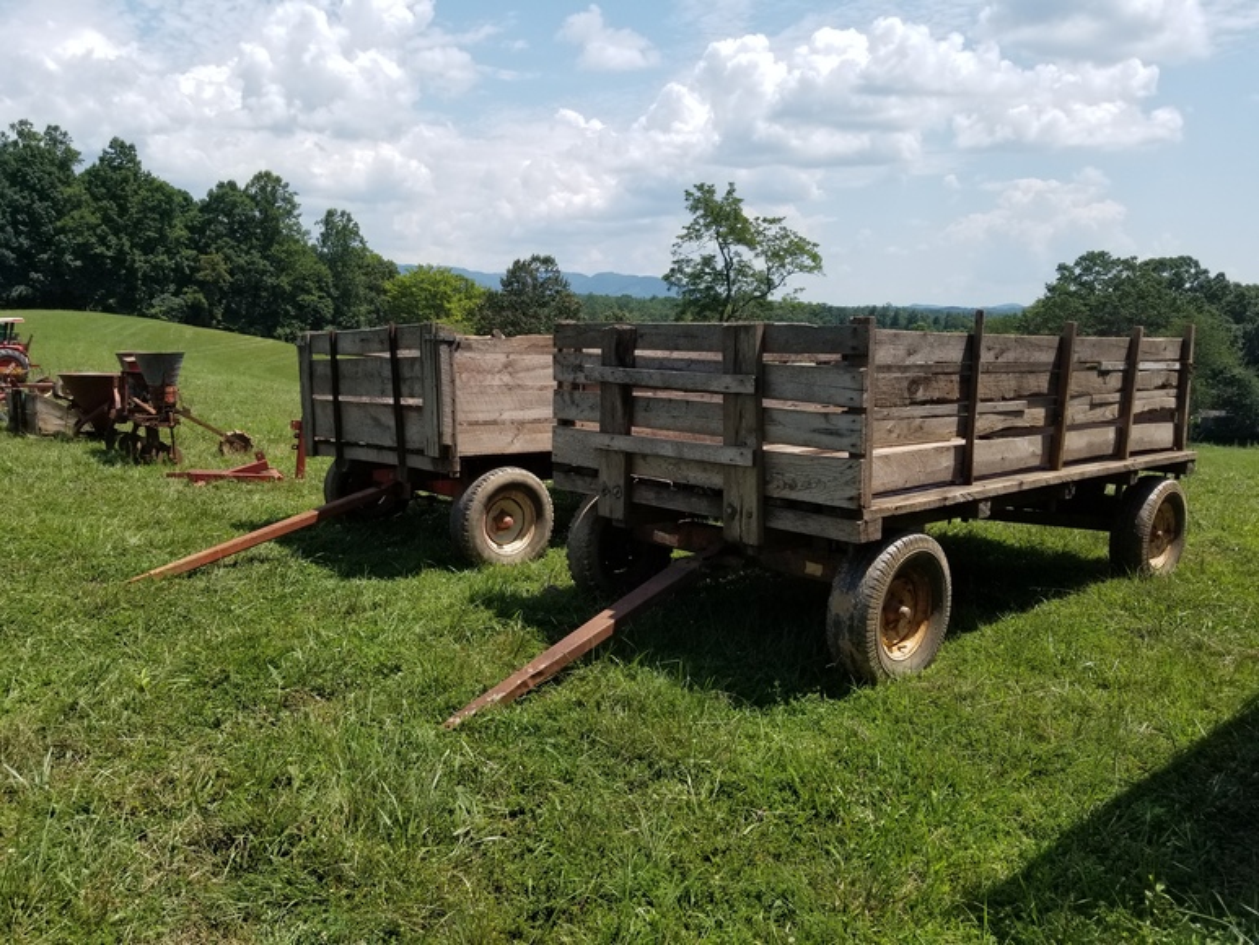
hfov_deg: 67.3
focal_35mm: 26
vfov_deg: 53.1
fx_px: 946
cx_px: 630
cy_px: 472
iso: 50
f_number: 1.7
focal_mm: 4.25
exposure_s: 1/2712
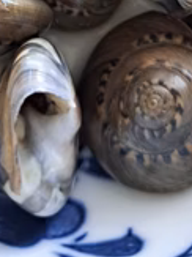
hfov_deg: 24.8
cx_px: 105
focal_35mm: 59
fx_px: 437
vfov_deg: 28.2
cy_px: -57
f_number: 1.8
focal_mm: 5.23
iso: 500
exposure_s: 1/33
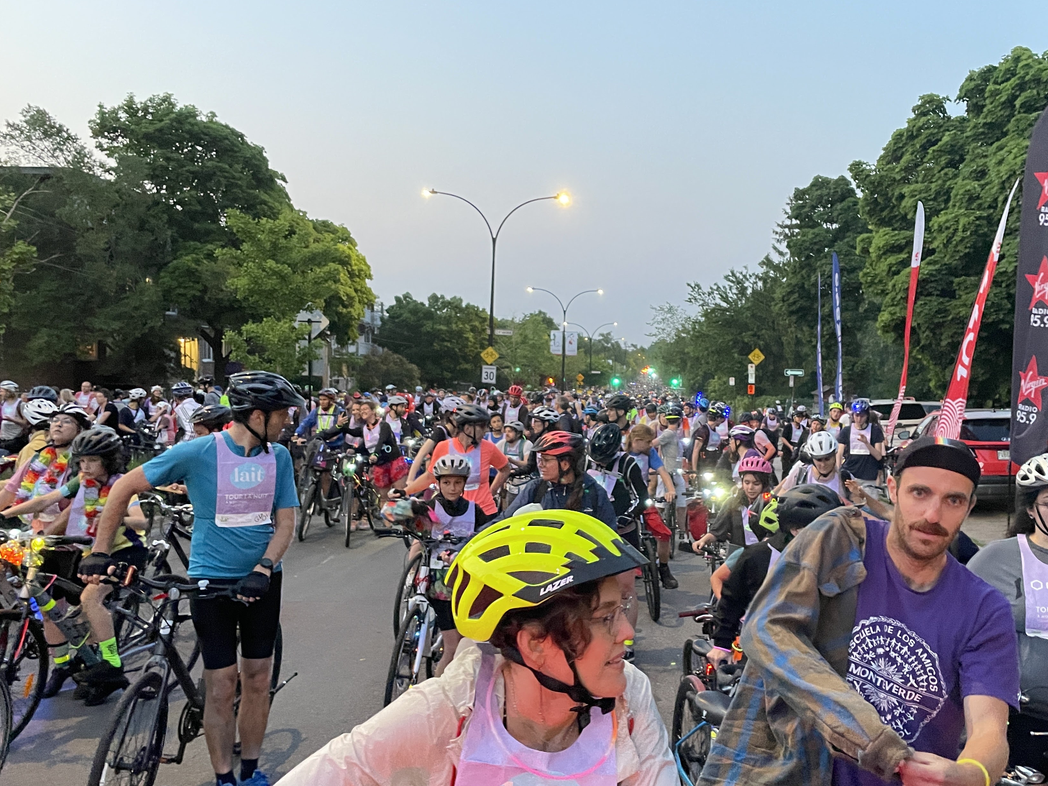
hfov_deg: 56.5
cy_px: 418
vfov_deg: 44.1
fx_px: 969
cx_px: 607
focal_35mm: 32
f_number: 1.6
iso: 500
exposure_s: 1/37
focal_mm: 4.2
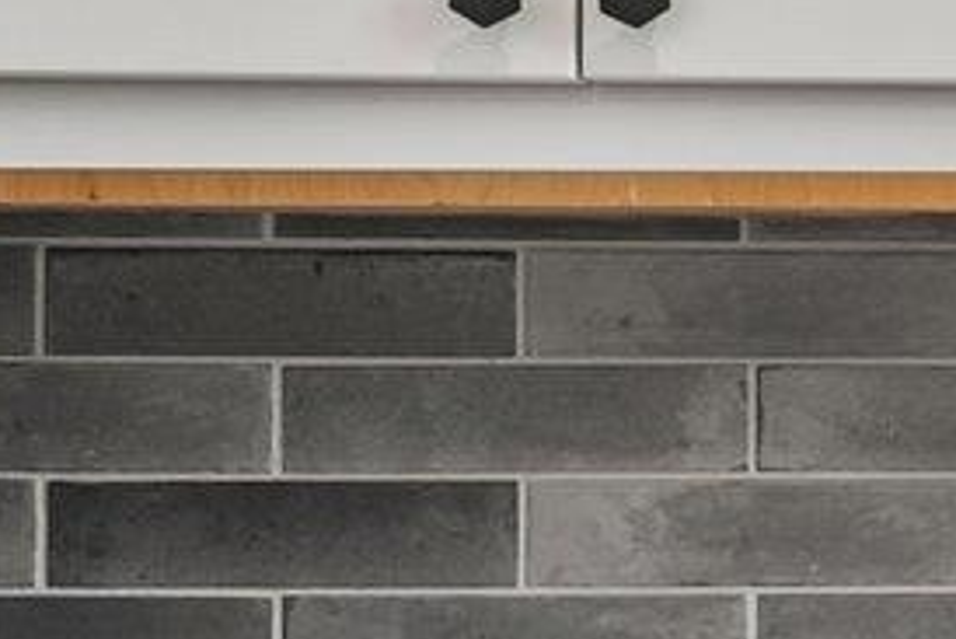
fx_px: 3773
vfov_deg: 9.7
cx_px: 2411
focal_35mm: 142
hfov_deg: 11.5
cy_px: 456
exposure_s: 1/8
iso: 1600
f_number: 8
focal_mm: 19
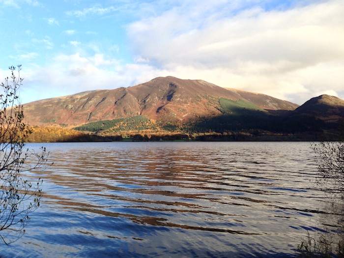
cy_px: 129
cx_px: 172
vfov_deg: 42.9
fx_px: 328
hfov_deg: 55.4
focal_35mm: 33
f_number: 2.4
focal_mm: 4.13
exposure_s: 1/507
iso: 50
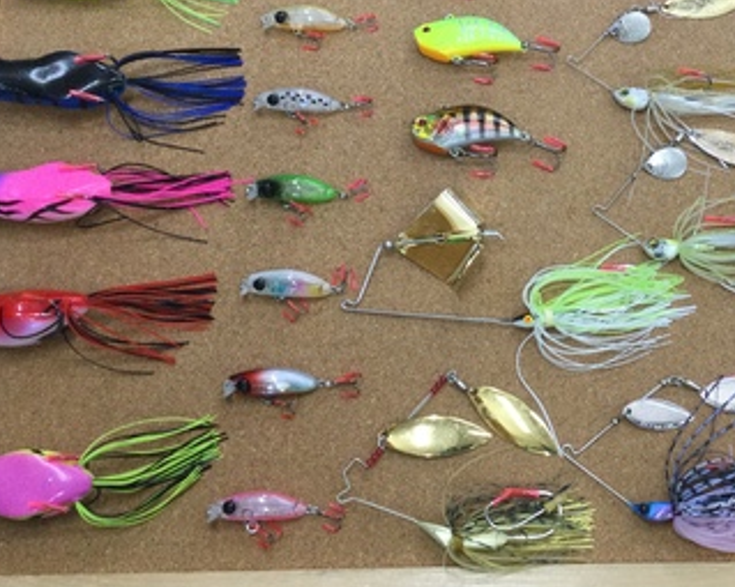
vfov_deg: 26.4
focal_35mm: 57
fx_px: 1240
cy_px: 168
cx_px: 581
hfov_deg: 32.2
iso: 32
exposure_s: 1/30
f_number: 2.4
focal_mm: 3.3
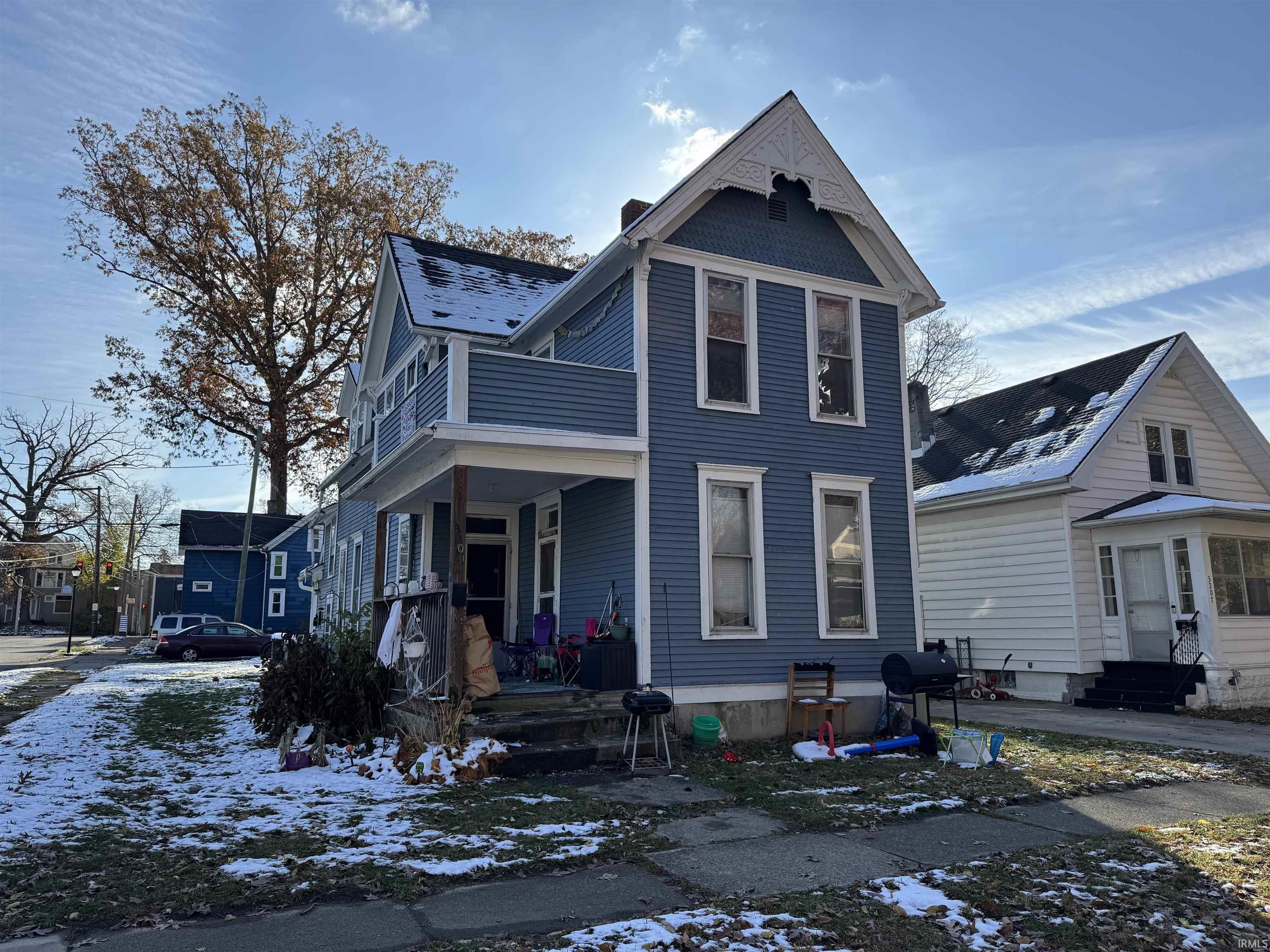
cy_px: 476
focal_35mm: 24
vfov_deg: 56.8
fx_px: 881
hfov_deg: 71.6
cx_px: 635
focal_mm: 6.76
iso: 80
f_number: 1.78
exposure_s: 1/2710
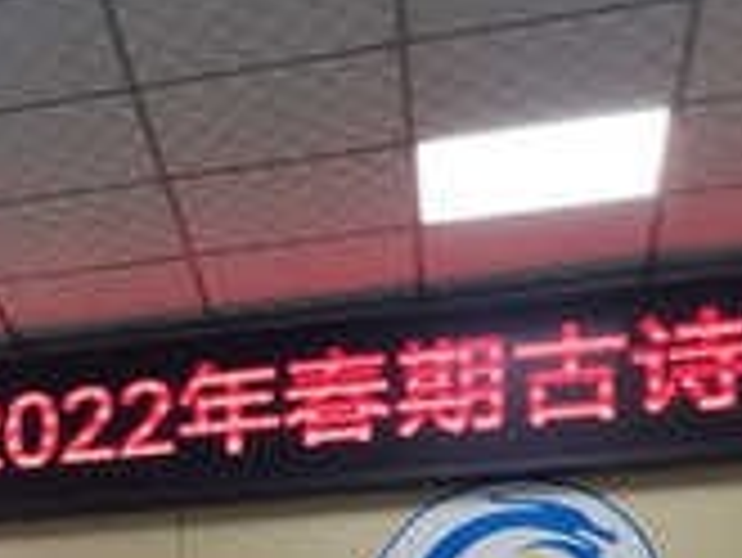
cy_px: 837
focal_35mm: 101
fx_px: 2167
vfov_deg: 13.8
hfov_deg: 16.4
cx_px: -589
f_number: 1.8
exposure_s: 1/100
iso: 160
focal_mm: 4.75
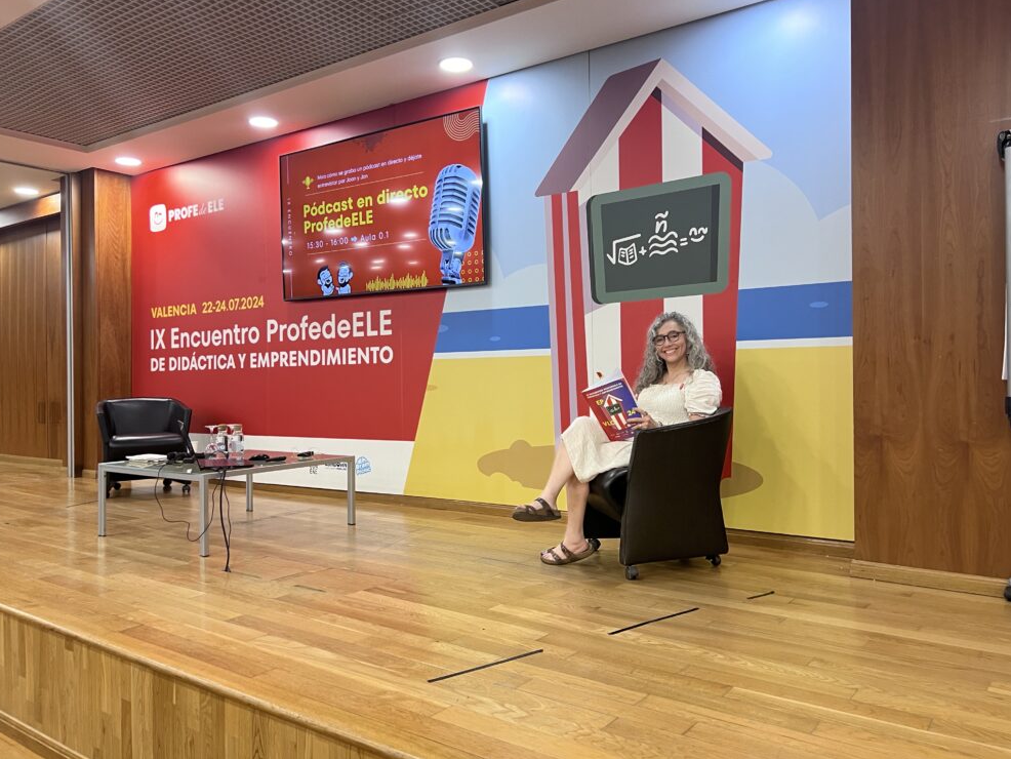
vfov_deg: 51.4
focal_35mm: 27
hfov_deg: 65.3
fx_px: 789
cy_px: 367
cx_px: 509
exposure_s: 1/50
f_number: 1.5
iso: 100
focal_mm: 5.7
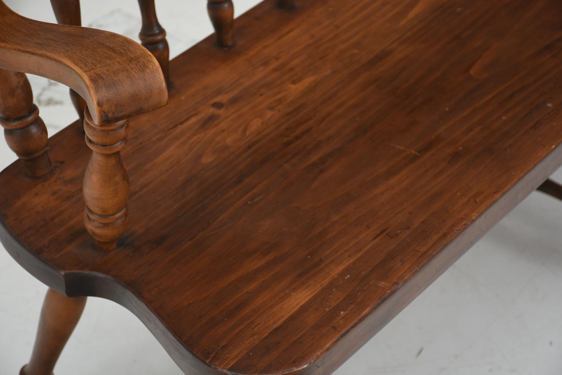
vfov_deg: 13.8
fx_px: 1547
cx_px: 281
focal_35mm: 99
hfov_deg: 20.6
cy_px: 188
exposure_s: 1/100
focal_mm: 66
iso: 200
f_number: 6.3
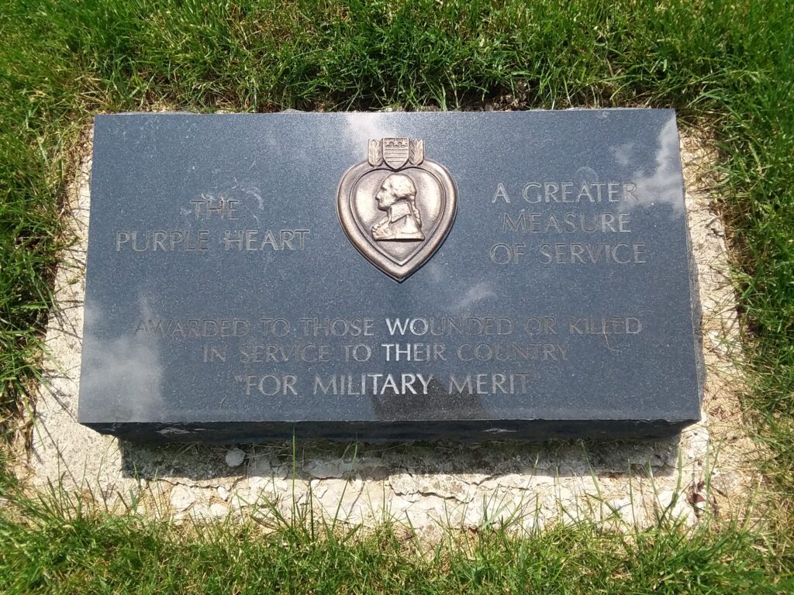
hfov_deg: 61.7
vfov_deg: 48.2
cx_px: 397
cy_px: 298
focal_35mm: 29
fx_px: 665
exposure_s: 1/717
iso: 40
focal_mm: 2.47
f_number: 1.9
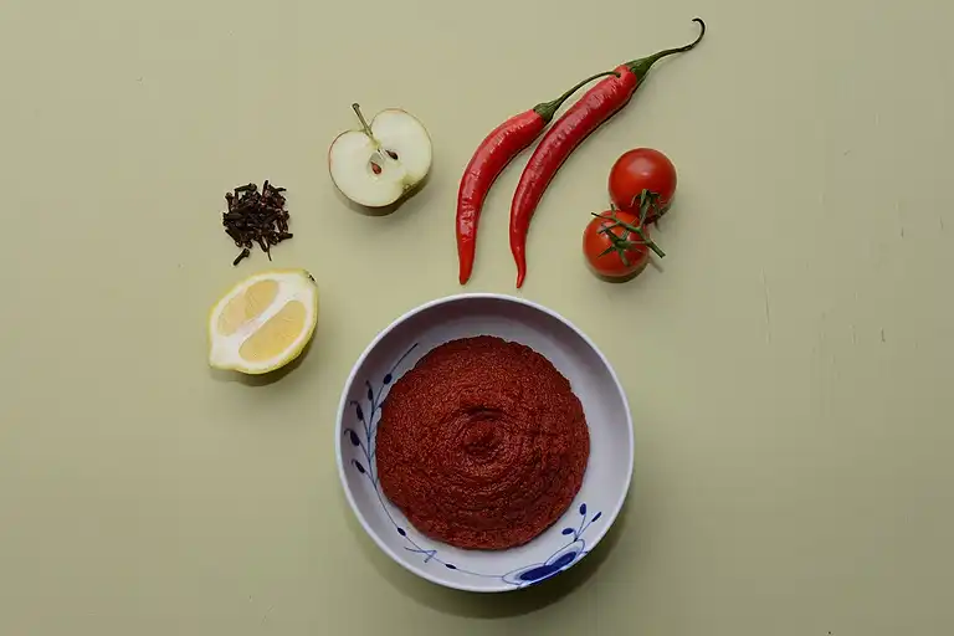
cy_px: 318
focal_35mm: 45
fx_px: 1192
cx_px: 477
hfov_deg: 43.6
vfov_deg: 29.9
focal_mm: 45
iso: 400
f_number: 13
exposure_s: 1/100
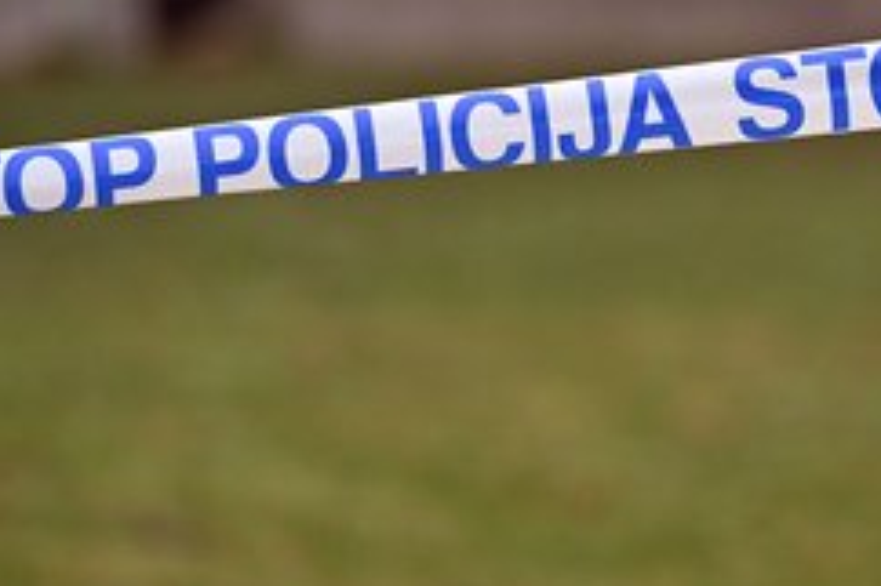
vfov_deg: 4.2
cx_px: 728
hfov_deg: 6.2
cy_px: 136
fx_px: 8070
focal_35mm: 330
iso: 640
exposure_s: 1/1600
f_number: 2.8
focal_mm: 160
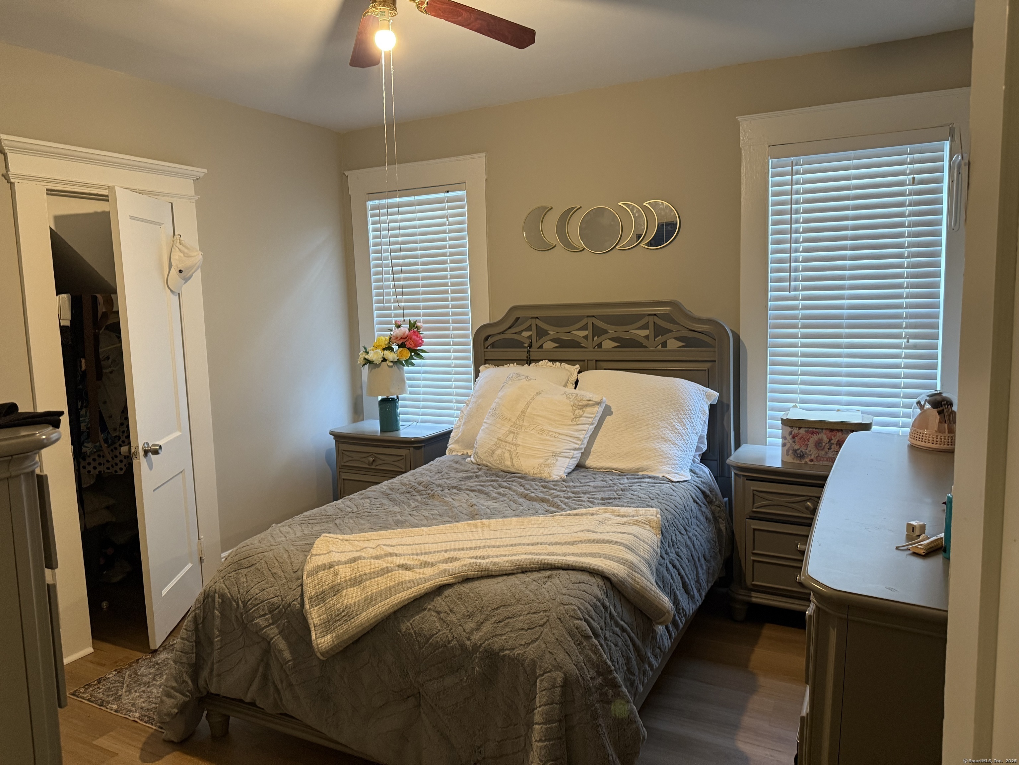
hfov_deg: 71.6
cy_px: 382
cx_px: 510
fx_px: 706
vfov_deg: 56.8
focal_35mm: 24
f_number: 1.78
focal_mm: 6.76
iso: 320
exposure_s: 1/60
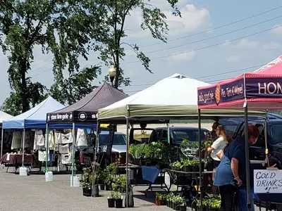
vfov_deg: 53.1
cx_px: 141
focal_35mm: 26
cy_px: 106
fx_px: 212
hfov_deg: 67.3
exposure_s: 1/1874
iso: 50
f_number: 2.4
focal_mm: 4.3
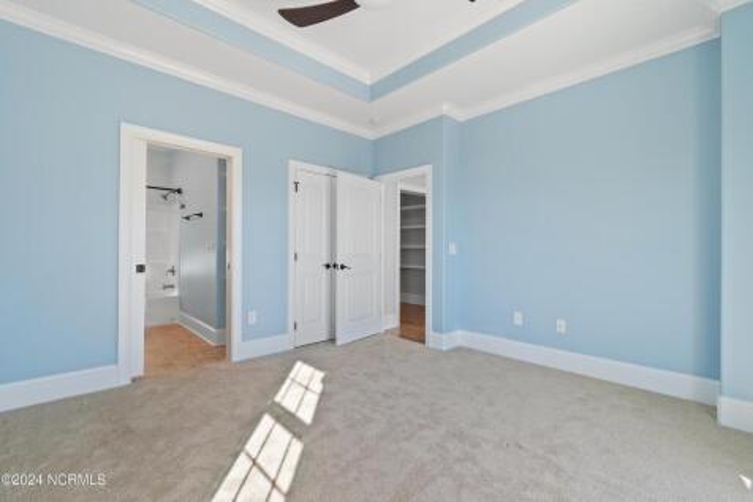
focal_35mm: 15
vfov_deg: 77.3
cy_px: 251
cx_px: 376
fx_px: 314
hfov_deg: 100.4
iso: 100
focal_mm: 10
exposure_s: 1/20
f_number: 4.5
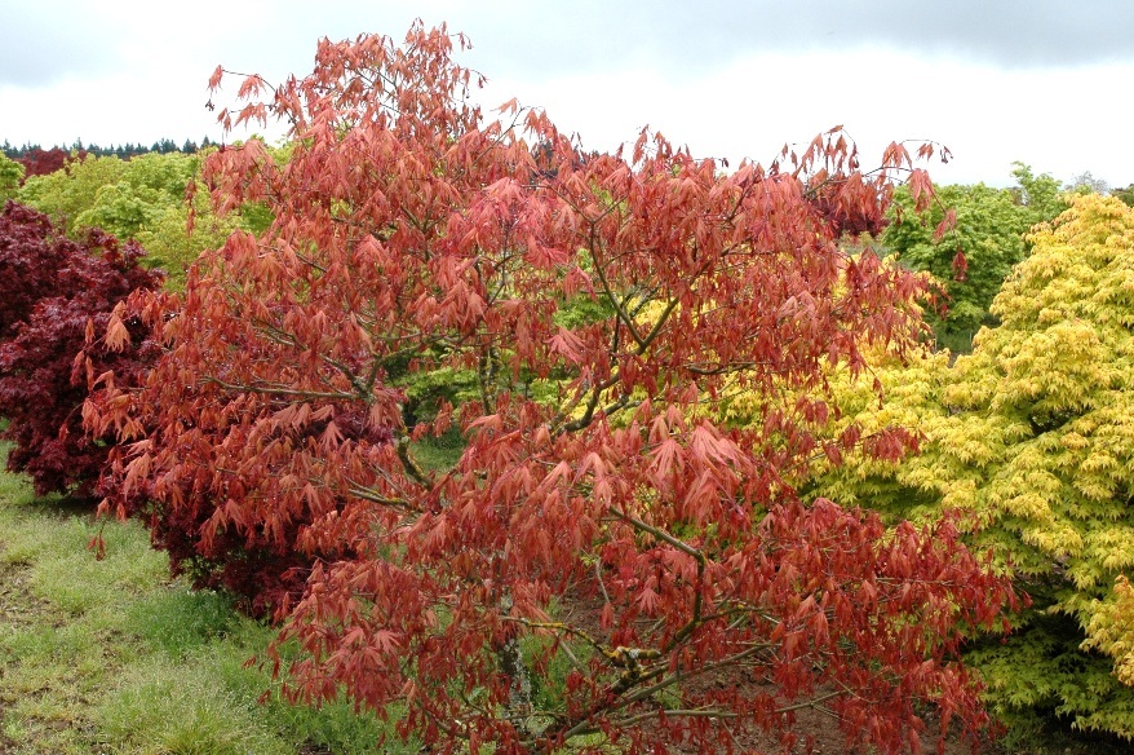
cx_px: 540
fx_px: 1322
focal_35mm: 42
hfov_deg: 46.4
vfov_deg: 31.8
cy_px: 436
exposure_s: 1/200
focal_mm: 24
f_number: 7.1
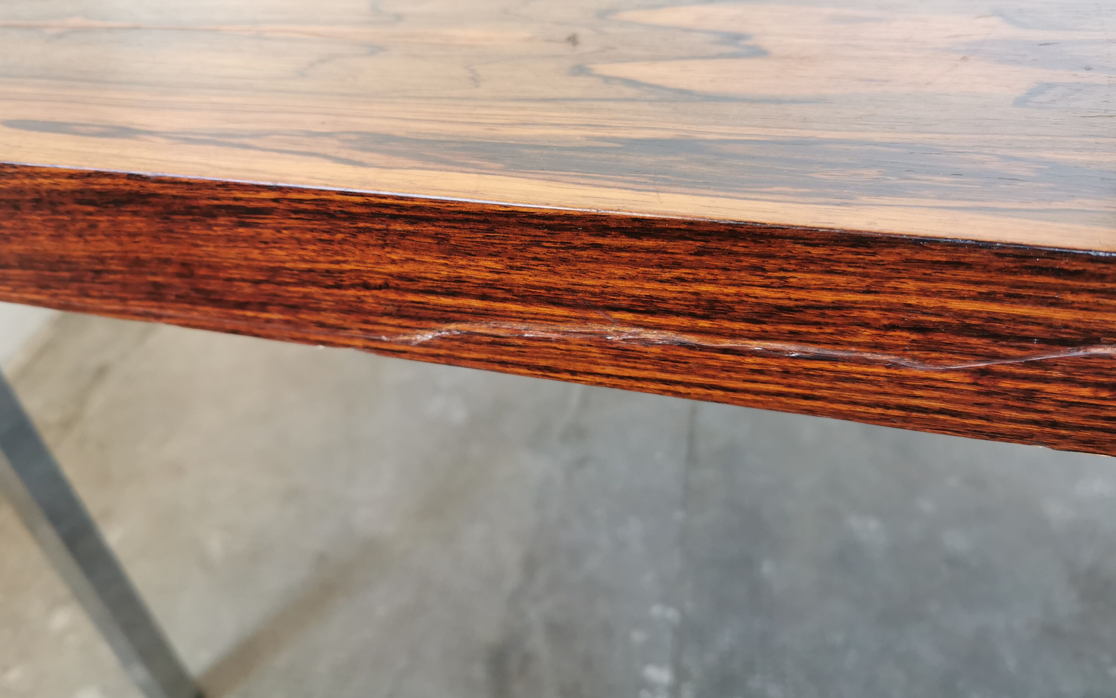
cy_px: 286
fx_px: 882
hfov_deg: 64.6
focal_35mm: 29
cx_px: 551
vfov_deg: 43.0
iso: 125
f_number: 1.6
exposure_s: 1/50
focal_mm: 5.56
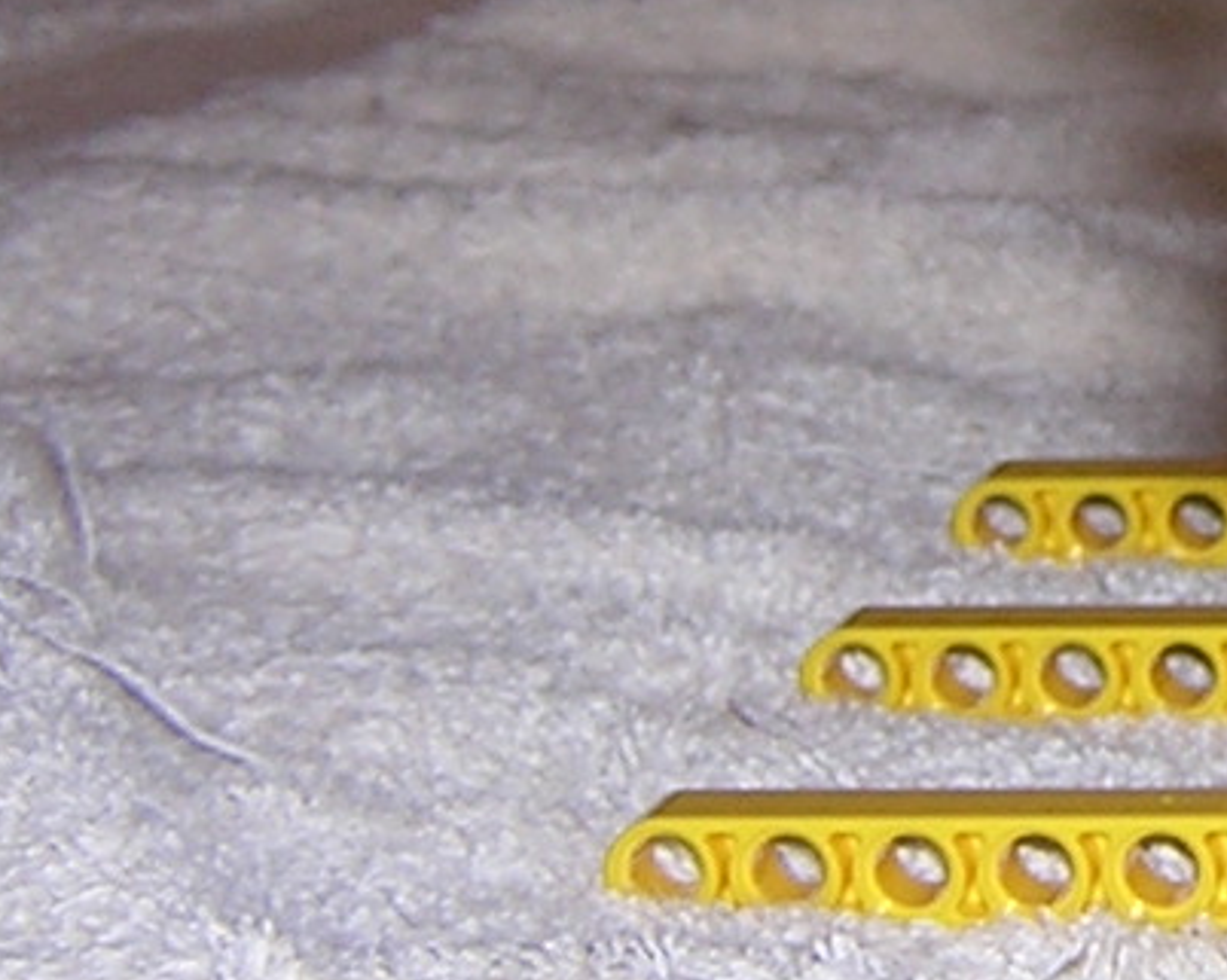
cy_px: 208
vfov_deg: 11.0
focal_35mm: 140
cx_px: 1593
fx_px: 5080
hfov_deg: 13.3
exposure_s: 1/60.1
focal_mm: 4.7
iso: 100
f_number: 2.6
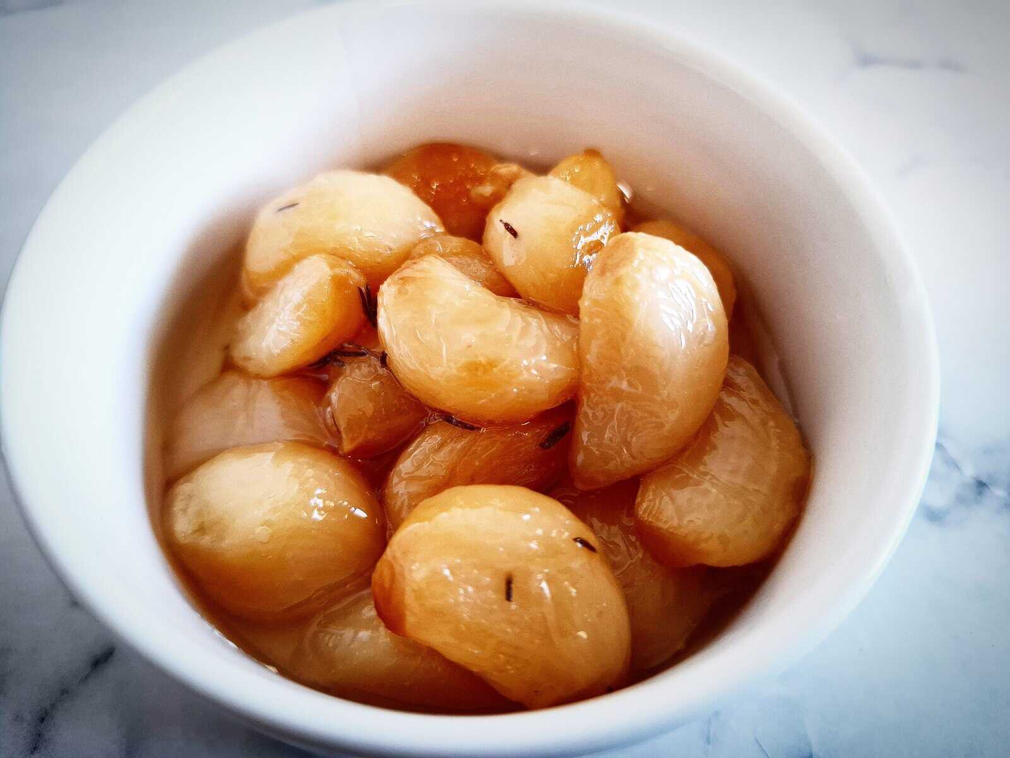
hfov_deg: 73.9
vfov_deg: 58.9
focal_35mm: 23
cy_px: 379
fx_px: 671
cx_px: 505
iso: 250
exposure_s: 1/120
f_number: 1.8
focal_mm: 5.54
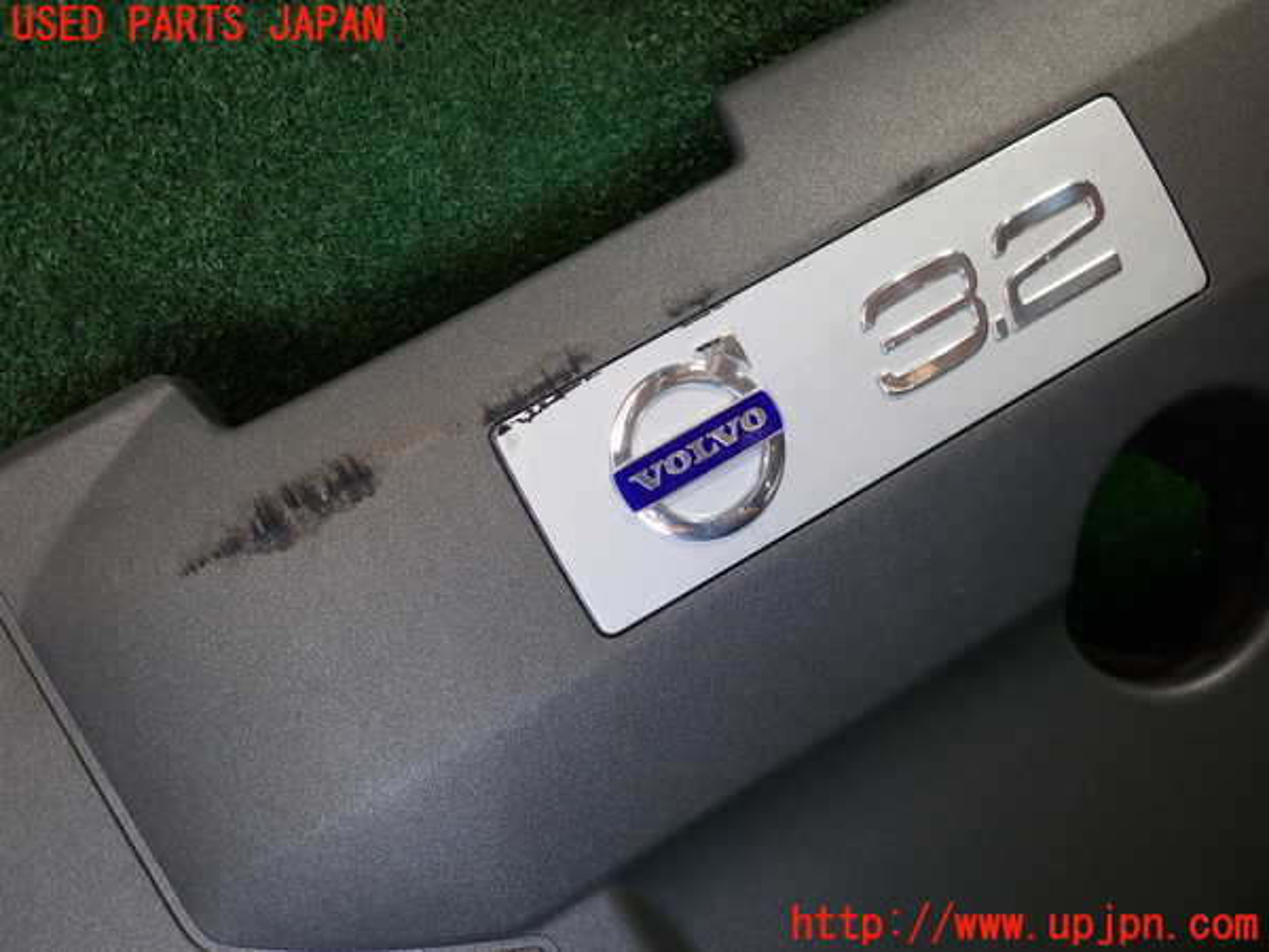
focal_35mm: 30
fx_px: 1100
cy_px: 476
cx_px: 634
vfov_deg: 46.8
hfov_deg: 60.0
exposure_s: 1/60
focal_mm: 5.4
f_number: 2.3
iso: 160
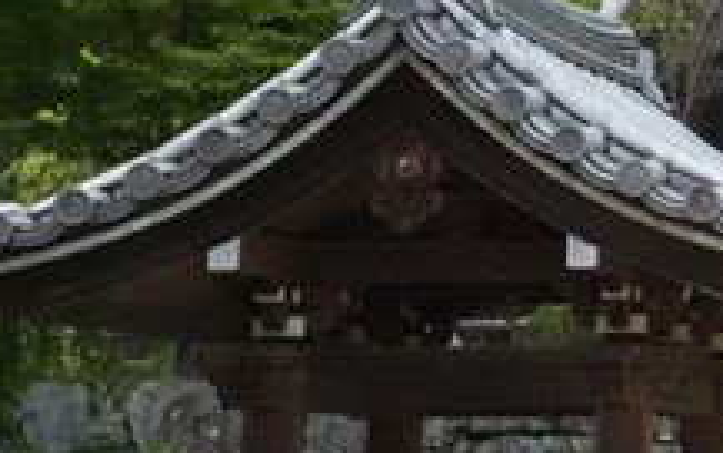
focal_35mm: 178
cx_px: 1653
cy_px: -157
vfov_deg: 7.3
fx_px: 3510
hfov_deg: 10.4
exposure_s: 1/1250
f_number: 22
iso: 16000
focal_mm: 37
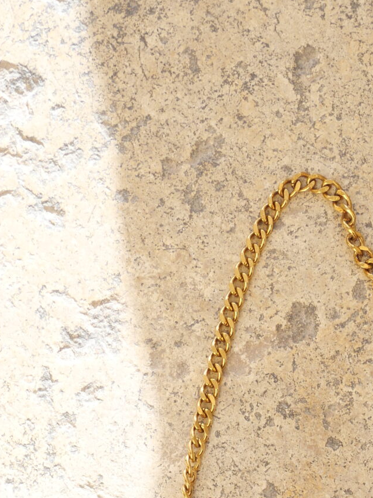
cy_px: 713
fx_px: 1479
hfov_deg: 14.1
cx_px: 380
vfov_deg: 17.4
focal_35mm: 103
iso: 200
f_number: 5
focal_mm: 17
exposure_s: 1/160
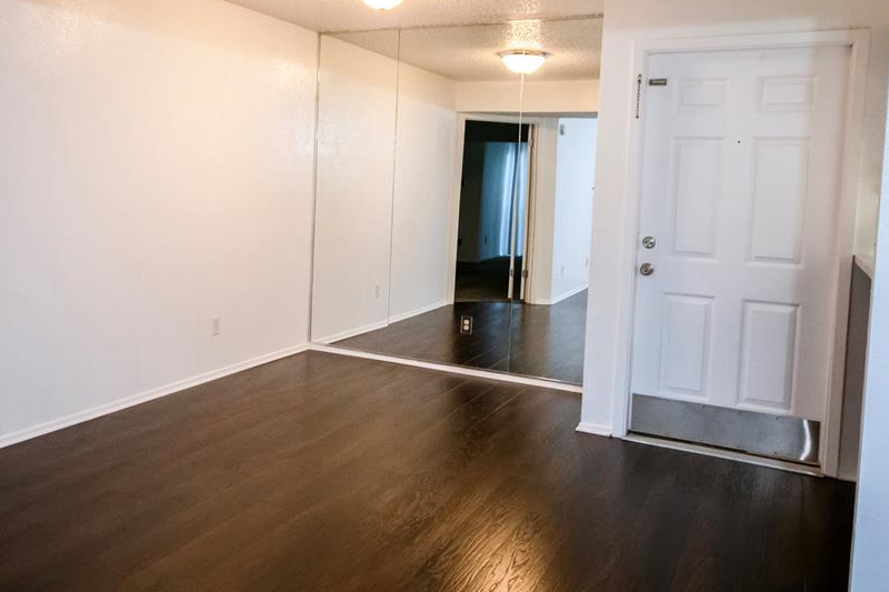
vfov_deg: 40.8
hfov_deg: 58.2
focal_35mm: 32
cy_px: 223
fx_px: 790
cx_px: 349
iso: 3200
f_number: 4.5
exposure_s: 1/160
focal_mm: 17
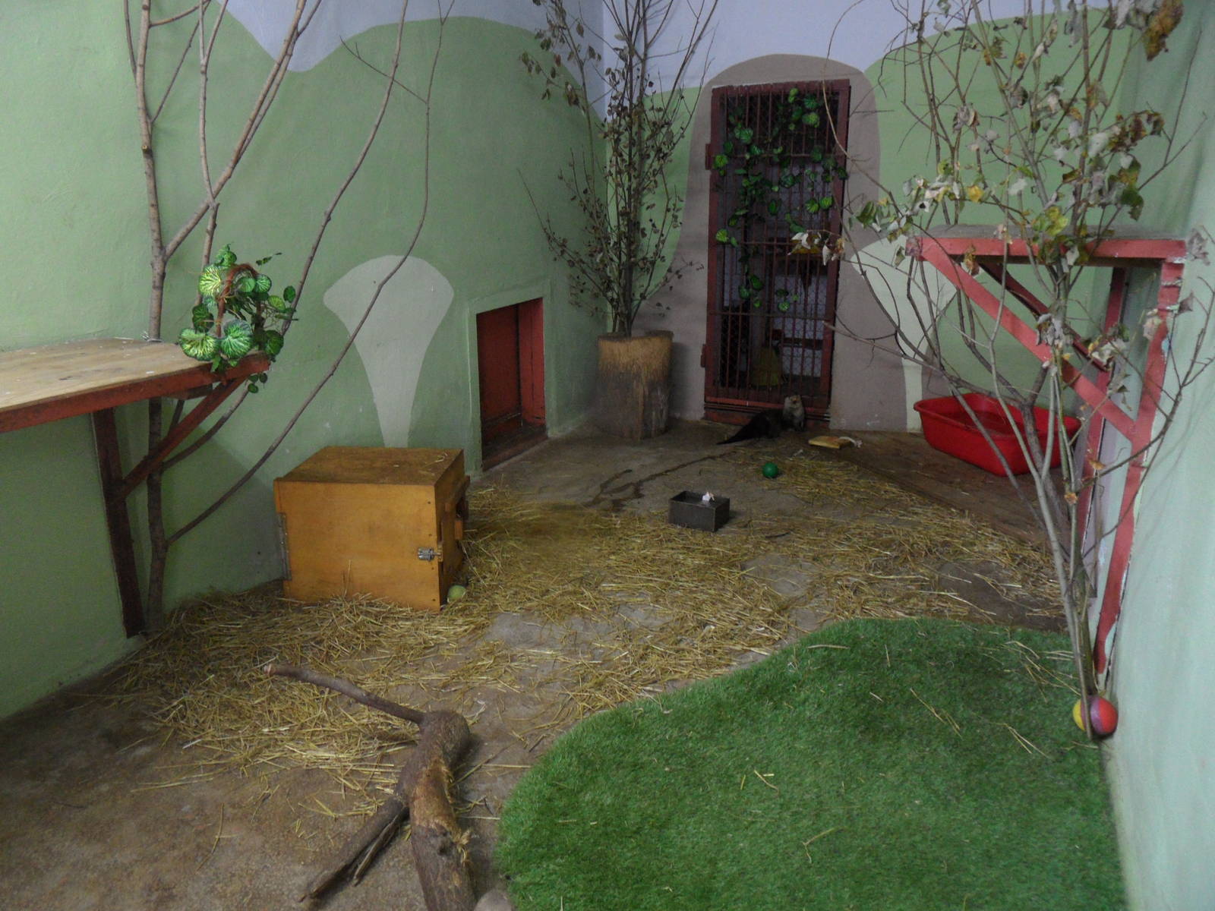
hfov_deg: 71.6
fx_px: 842
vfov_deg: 56.8
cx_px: 608
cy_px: 456
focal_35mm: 24
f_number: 3.2
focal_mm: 3.9
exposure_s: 1/4
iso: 200
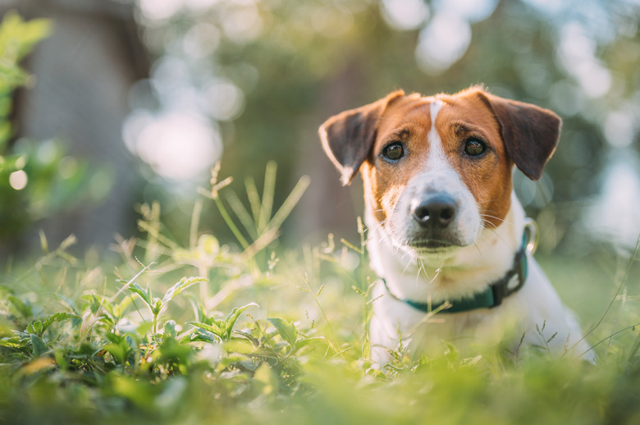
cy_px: 212
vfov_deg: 26.9
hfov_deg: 39.6
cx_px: 320
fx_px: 888
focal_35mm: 50
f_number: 1.8
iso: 100
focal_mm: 50
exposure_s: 1/1250
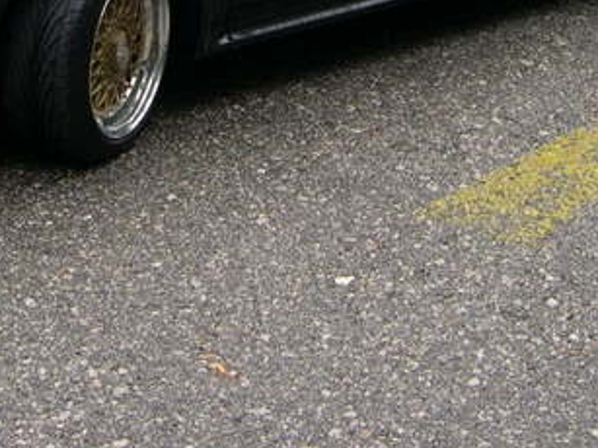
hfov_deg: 19.7
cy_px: -119
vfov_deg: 14.4
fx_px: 1710
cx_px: 132
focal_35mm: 99
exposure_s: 1/453
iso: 100
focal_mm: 8
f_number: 2.8
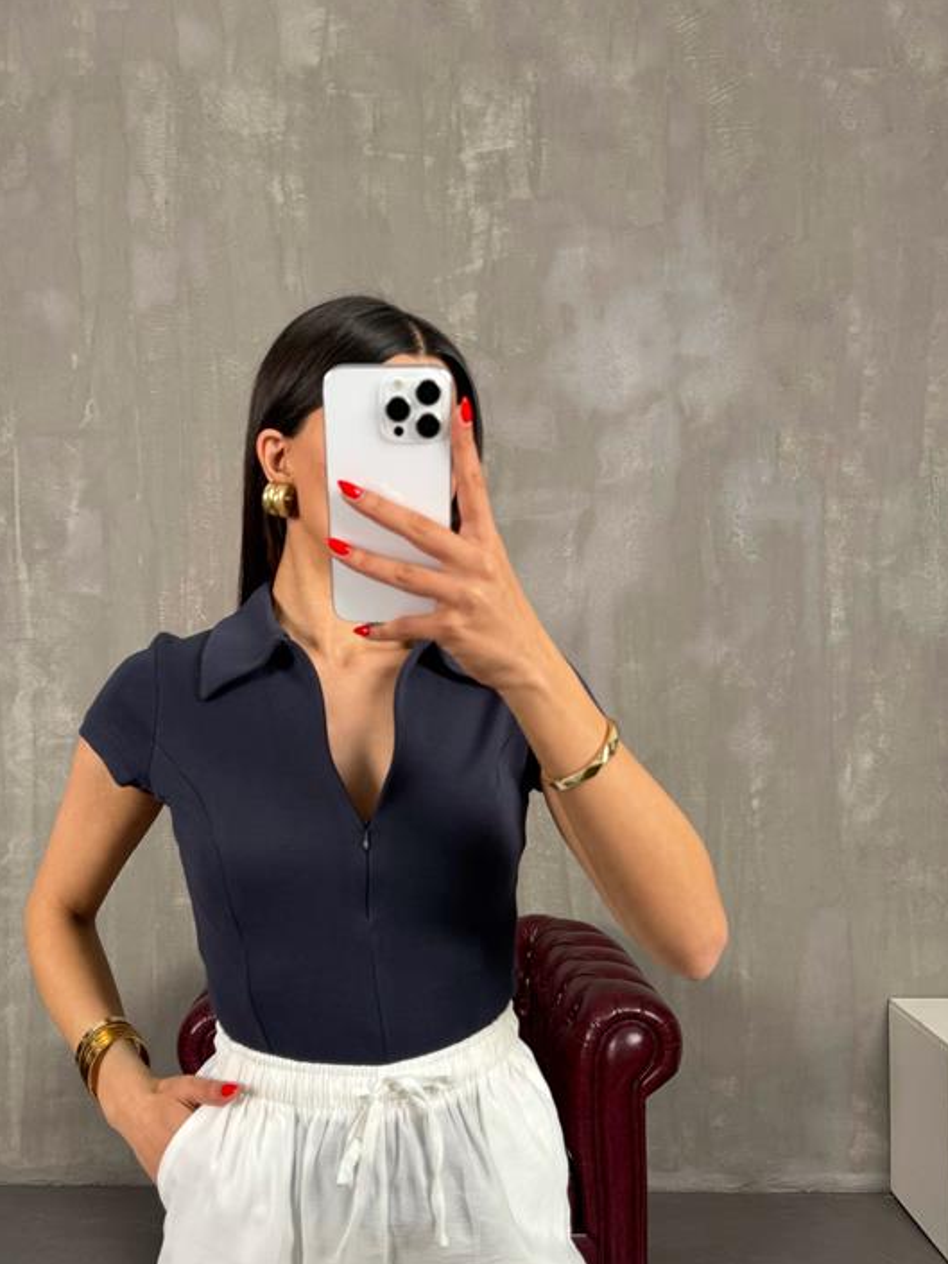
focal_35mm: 32
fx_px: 1168
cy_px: 717
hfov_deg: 44.0
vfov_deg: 56.6
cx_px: 395
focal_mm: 6.76
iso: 100
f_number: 1.78
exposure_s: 1/121
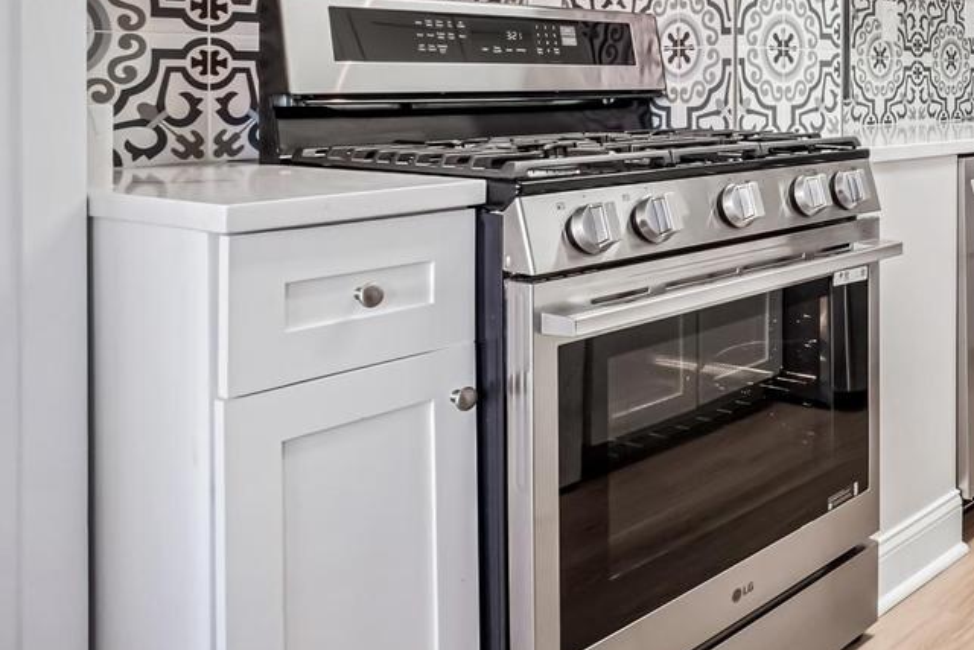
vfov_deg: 34.1
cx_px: 997
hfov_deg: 43.5
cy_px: 82
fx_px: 1005
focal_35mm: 37
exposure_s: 1/25
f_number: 8
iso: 500
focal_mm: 11
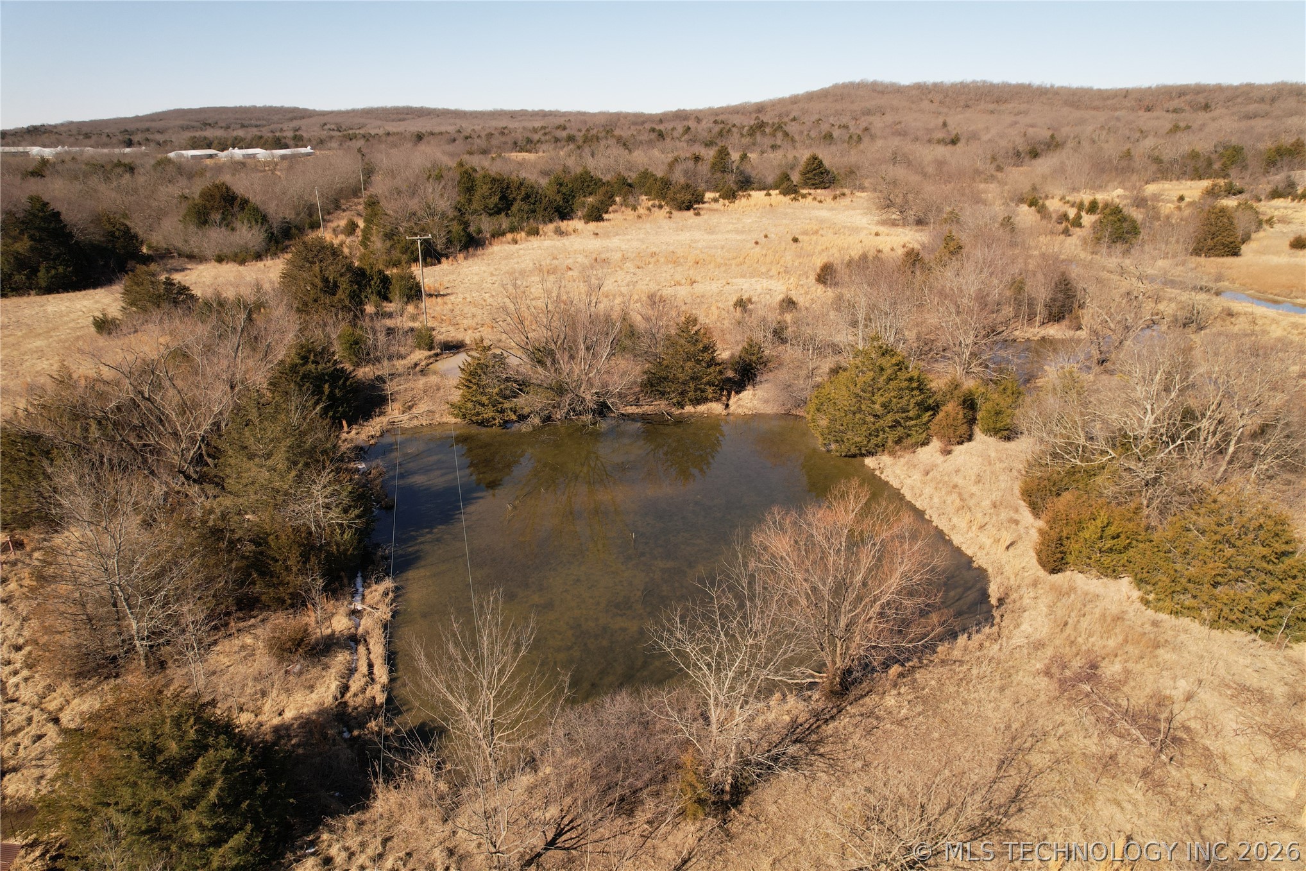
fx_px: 798
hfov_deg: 78.6
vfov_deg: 57.2
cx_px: 653
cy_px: 436
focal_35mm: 22
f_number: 2.8
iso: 150
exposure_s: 1/2000
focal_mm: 8.38
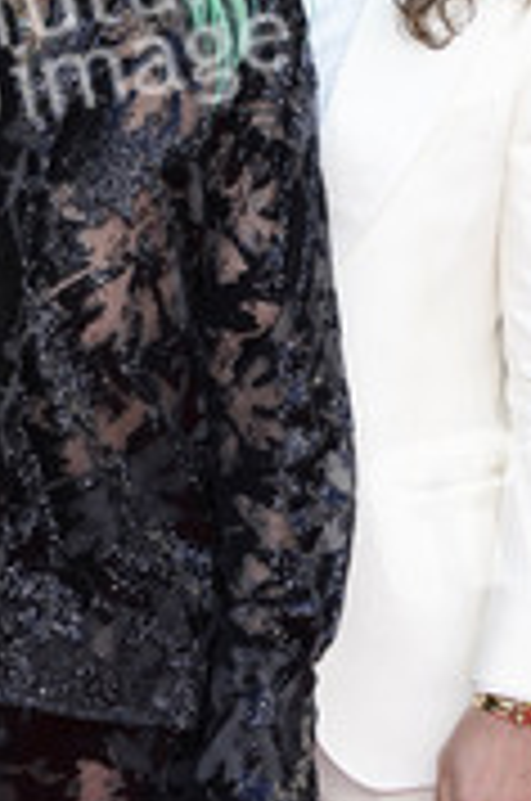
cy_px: 270
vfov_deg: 9.2
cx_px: 189
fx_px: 4953
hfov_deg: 6.1
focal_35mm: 223
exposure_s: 1/160
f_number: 5.6
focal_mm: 99
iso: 320
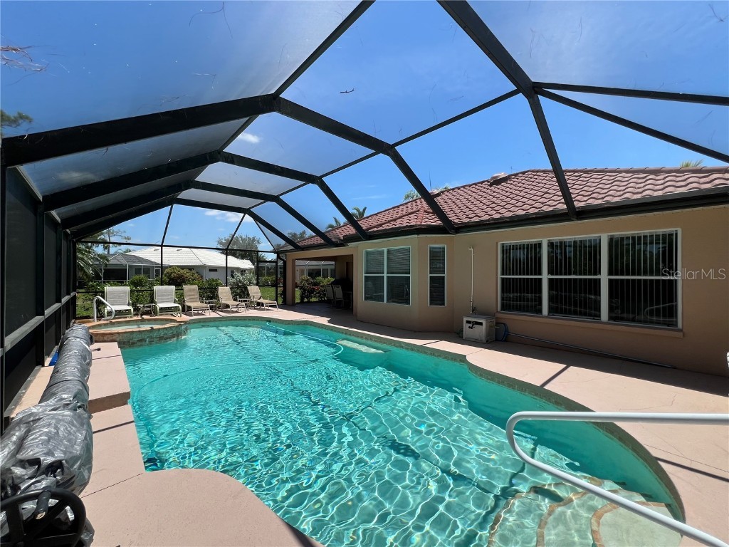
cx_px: 364
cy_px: 274
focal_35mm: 13
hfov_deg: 106.2
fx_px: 274
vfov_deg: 89.9
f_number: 1.8
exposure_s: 1/995
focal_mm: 1.57
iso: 32
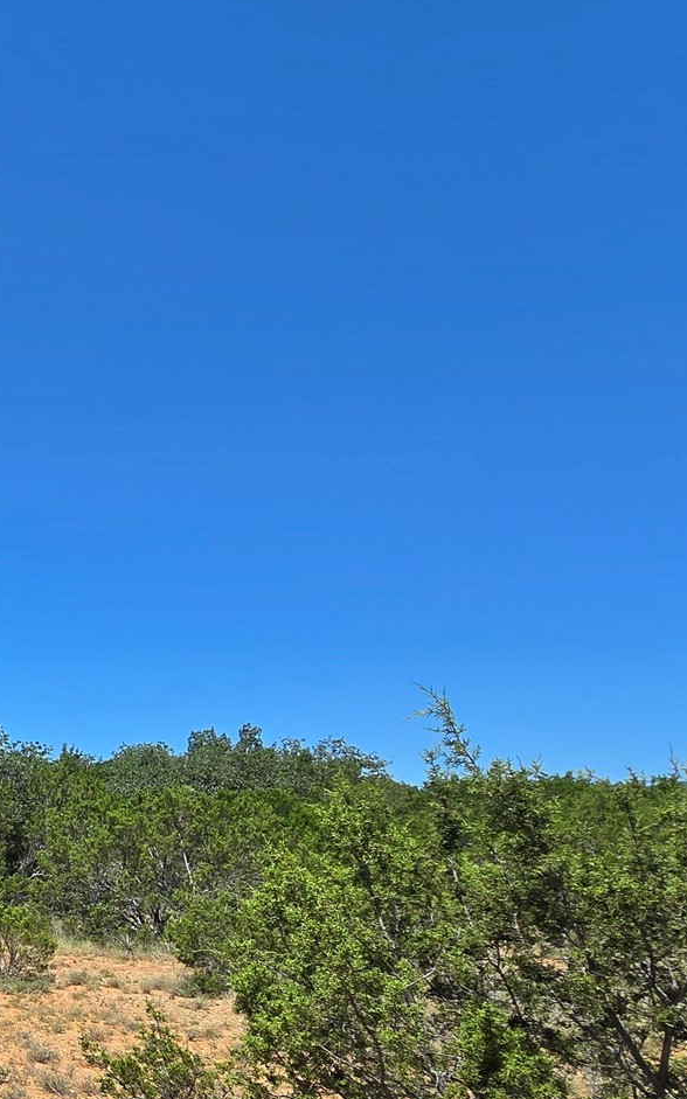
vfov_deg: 60.9
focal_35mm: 30
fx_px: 899
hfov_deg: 27.5
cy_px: 760
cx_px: -362
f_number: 2.2
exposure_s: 1/2321
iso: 50
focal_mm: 2.2
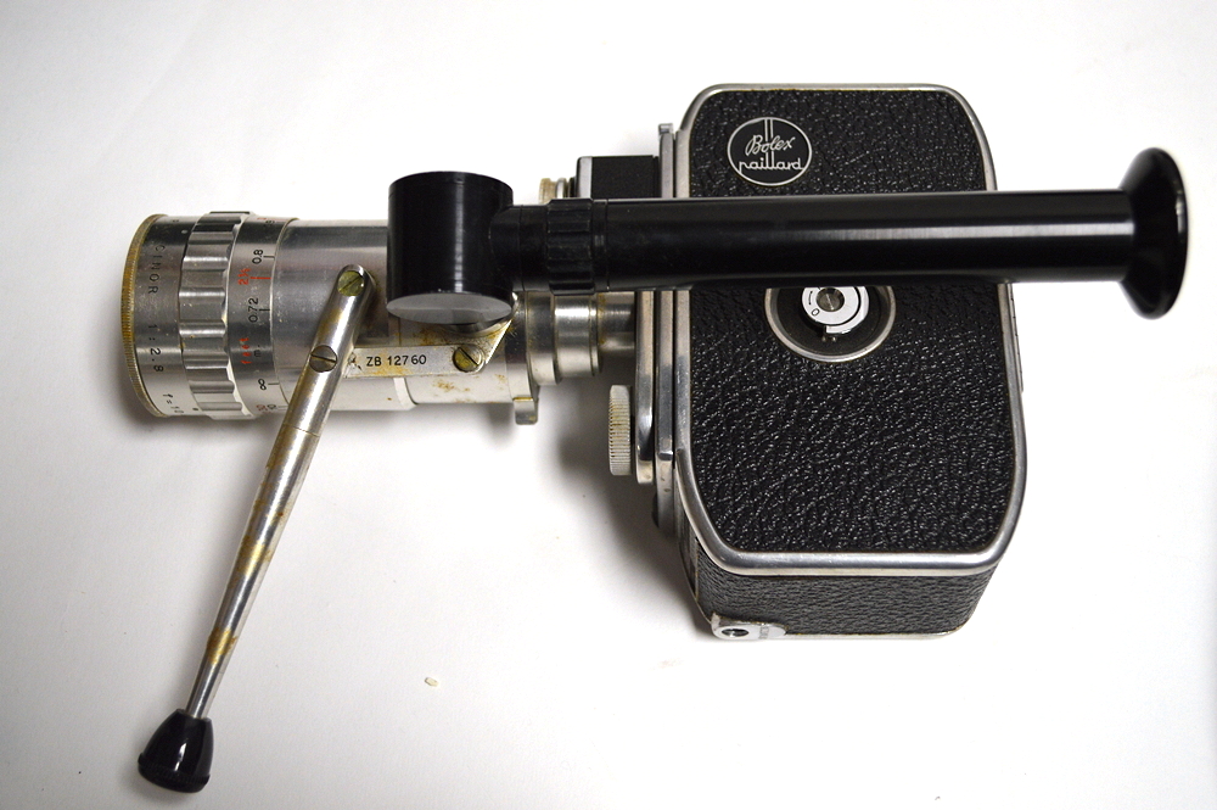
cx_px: 608
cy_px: 405
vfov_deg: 30.8
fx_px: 1469
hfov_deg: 45.0
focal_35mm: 44
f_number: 4.5
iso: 400
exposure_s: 1/50
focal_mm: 29
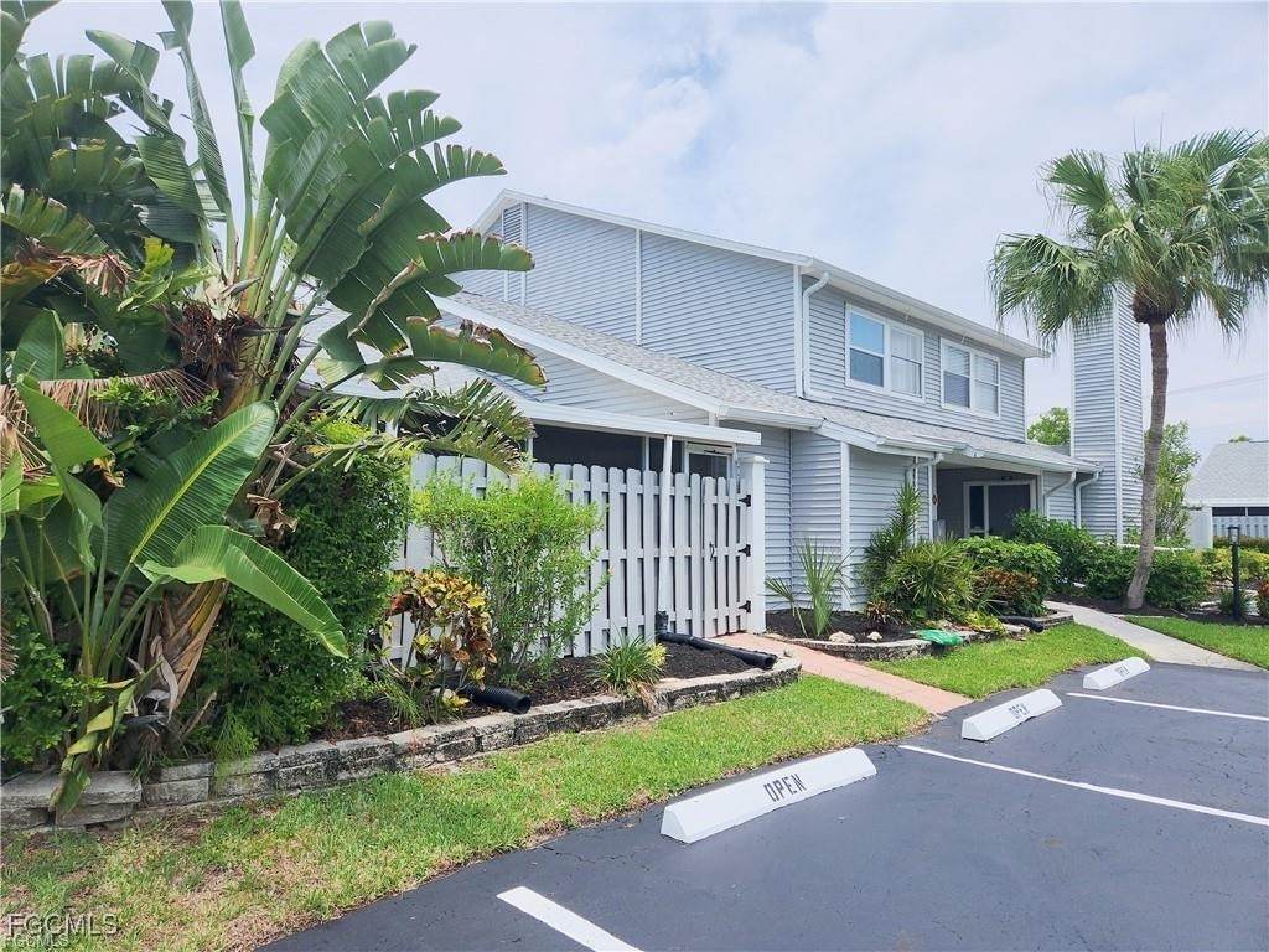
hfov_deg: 73.9
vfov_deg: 58.9
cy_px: 476
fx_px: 843
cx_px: 634
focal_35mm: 23
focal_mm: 5.4
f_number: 1.8
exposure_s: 1/1667
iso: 50
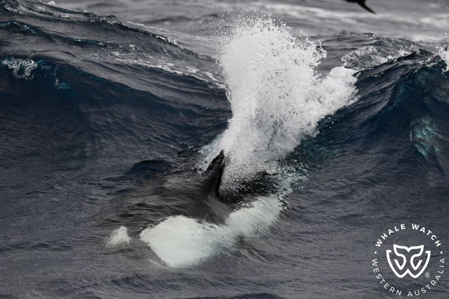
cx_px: 224
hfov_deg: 5.4
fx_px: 4738
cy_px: 150
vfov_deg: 3.6
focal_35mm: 380
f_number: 6
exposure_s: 1/8000
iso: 900
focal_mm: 380
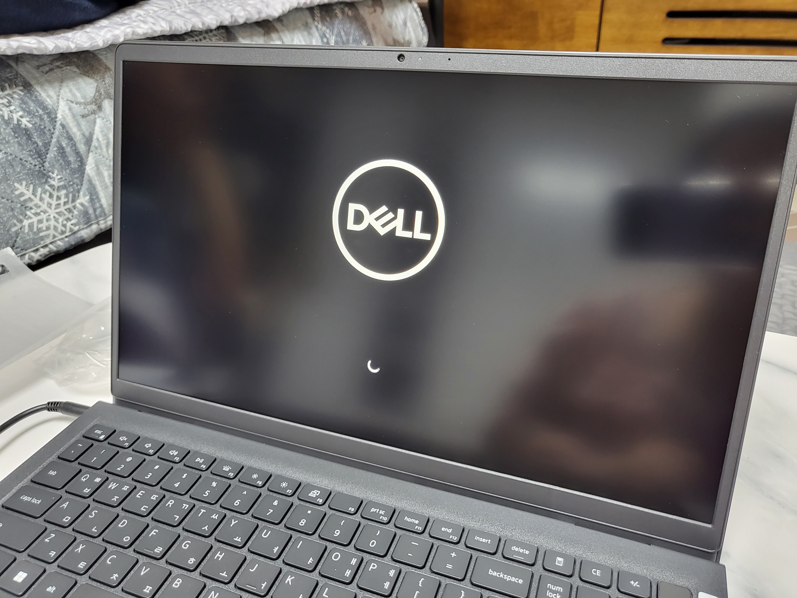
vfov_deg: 53.1
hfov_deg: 67.3
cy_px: 299
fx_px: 599
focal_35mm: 26
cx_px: 398
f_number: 1.8
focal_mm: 4.25
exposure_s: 1/40
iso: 320
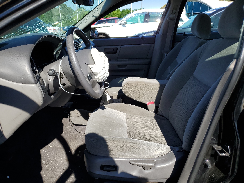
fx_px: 183
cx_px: 122
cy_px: 92
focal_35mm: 26
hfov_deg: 67.3
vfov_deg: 53.1
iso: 50
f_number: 1.5
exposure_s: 1/2500
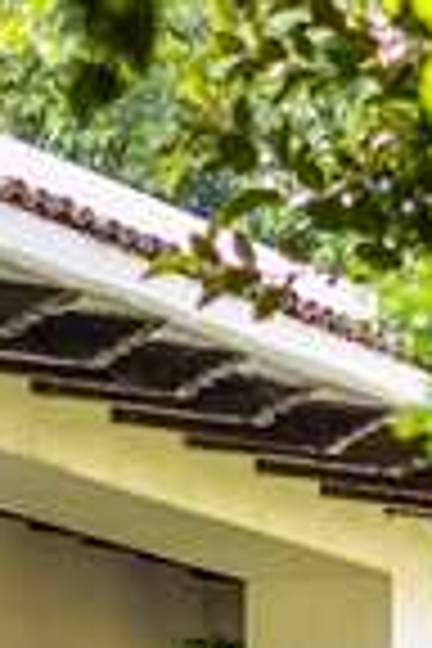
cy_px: 853
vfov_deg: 5.8
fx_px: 6372
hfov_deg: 3.9
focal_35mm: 354
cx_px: 441
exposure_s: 1/400
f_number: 1.8
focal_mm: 50
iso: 250
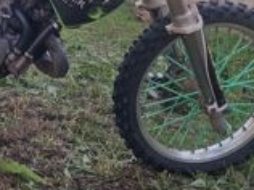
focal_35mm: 70
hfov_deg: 25.6
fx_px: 513
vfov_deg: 19.9
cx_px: -31
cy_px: -27
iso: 200
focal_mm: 5.4
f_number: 1.8
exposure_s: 1/100
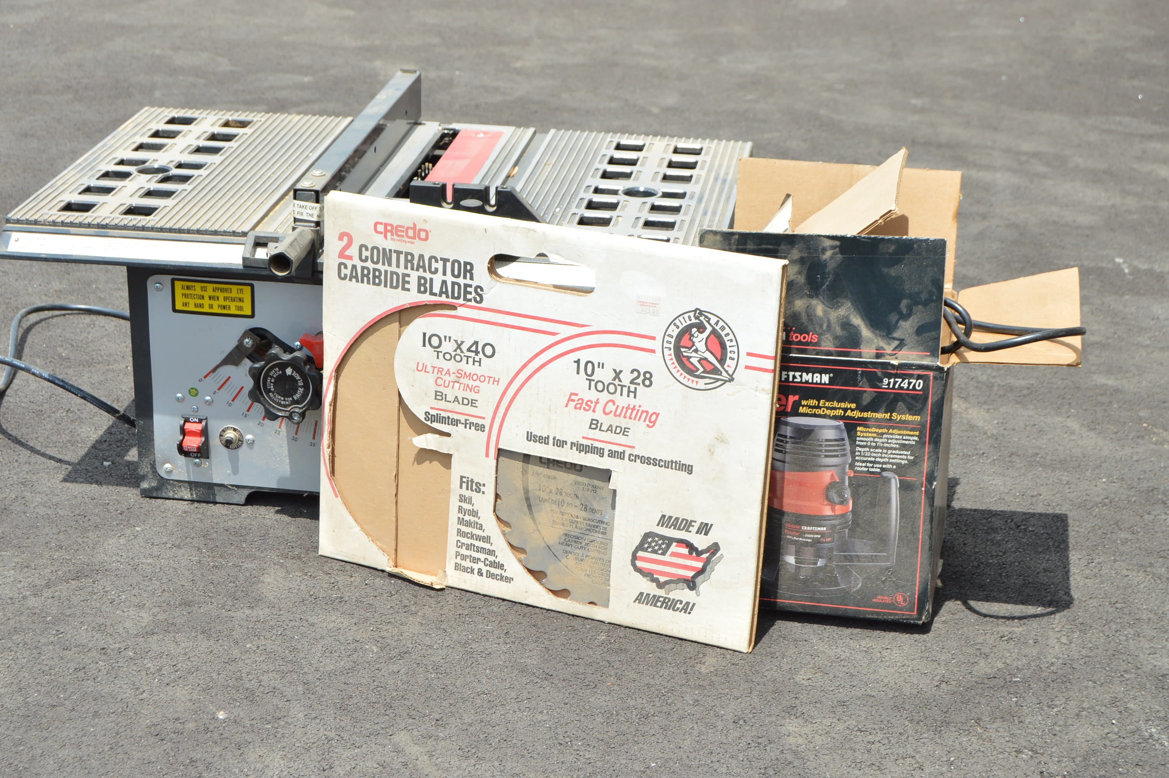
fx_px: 2239
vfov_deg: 19.7
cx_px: 584
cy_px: 389
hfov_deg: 29.3
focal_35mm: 69
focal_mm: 46
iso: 100
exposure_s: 1/160
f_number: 8
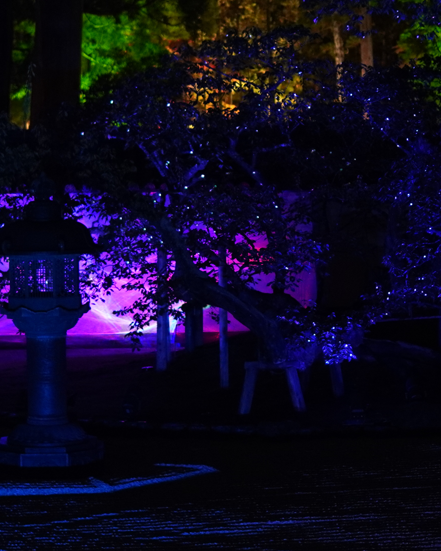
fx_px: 1909
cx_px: 349
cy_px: 171
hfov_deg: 13.1
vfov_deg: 16.4
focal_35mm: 117
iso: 1000
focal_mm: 30
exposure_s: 1/8
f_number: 1.8
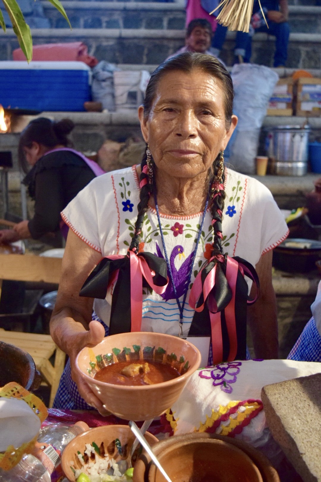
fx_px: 522
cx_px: 160
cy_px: 241
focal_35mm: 39
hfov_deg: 34.2
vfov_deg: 49.6
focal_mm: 26
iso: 2800
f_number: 4
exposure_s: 1/60
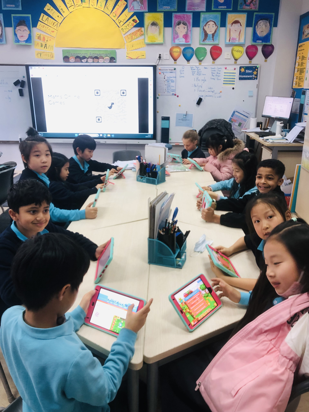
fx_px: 333
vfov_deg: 63.4
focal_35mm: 28
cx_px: 154
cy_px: 206
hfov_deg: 49.7
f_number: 1.8
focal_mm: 4
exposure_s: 1/50
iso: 100
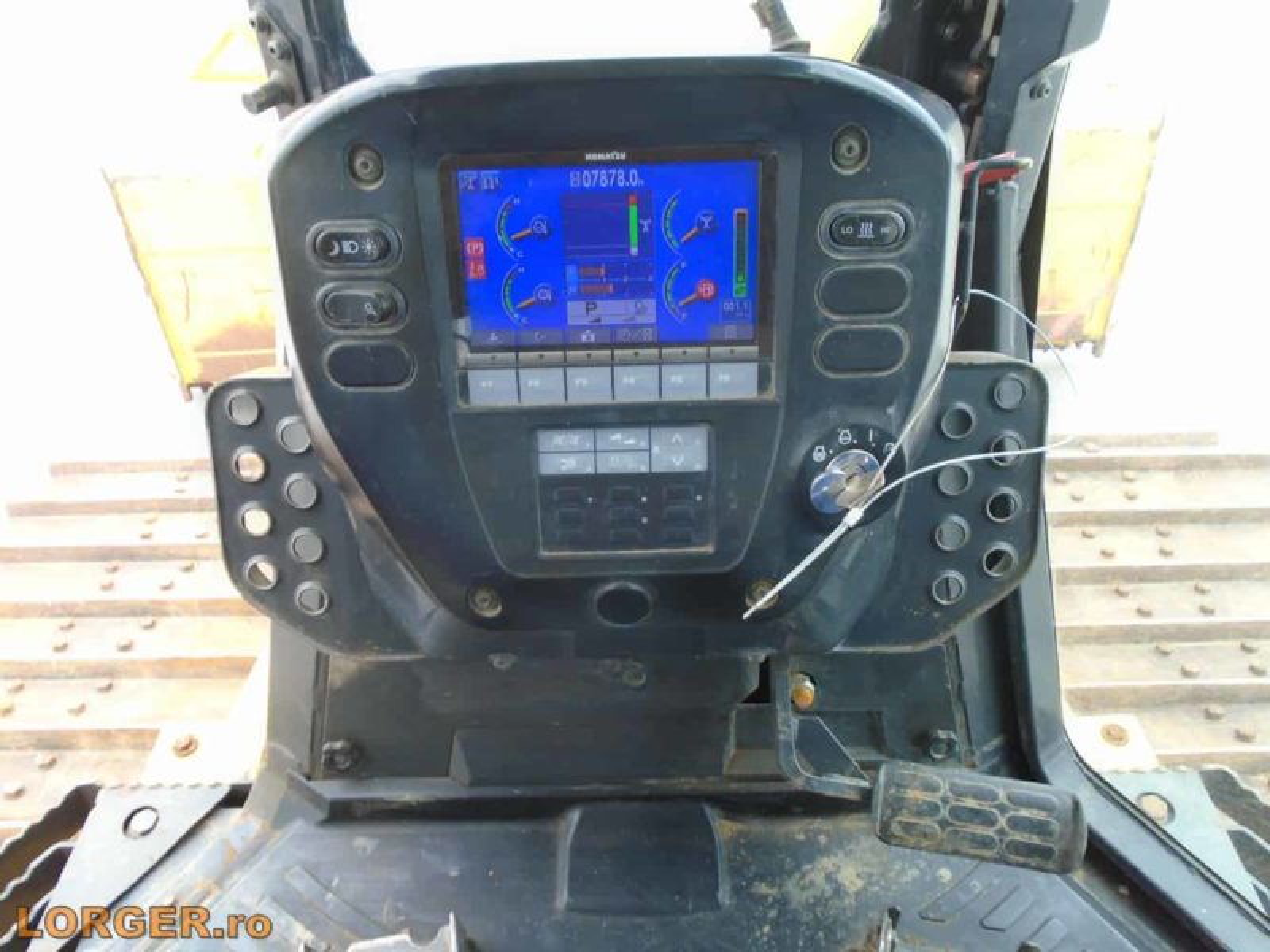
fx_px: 954
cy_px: 476
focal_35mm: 26
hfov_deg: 67.3
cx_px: 635
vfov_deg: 53.1
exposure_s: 1/50
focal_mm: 4.6
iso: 100
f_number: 3.2
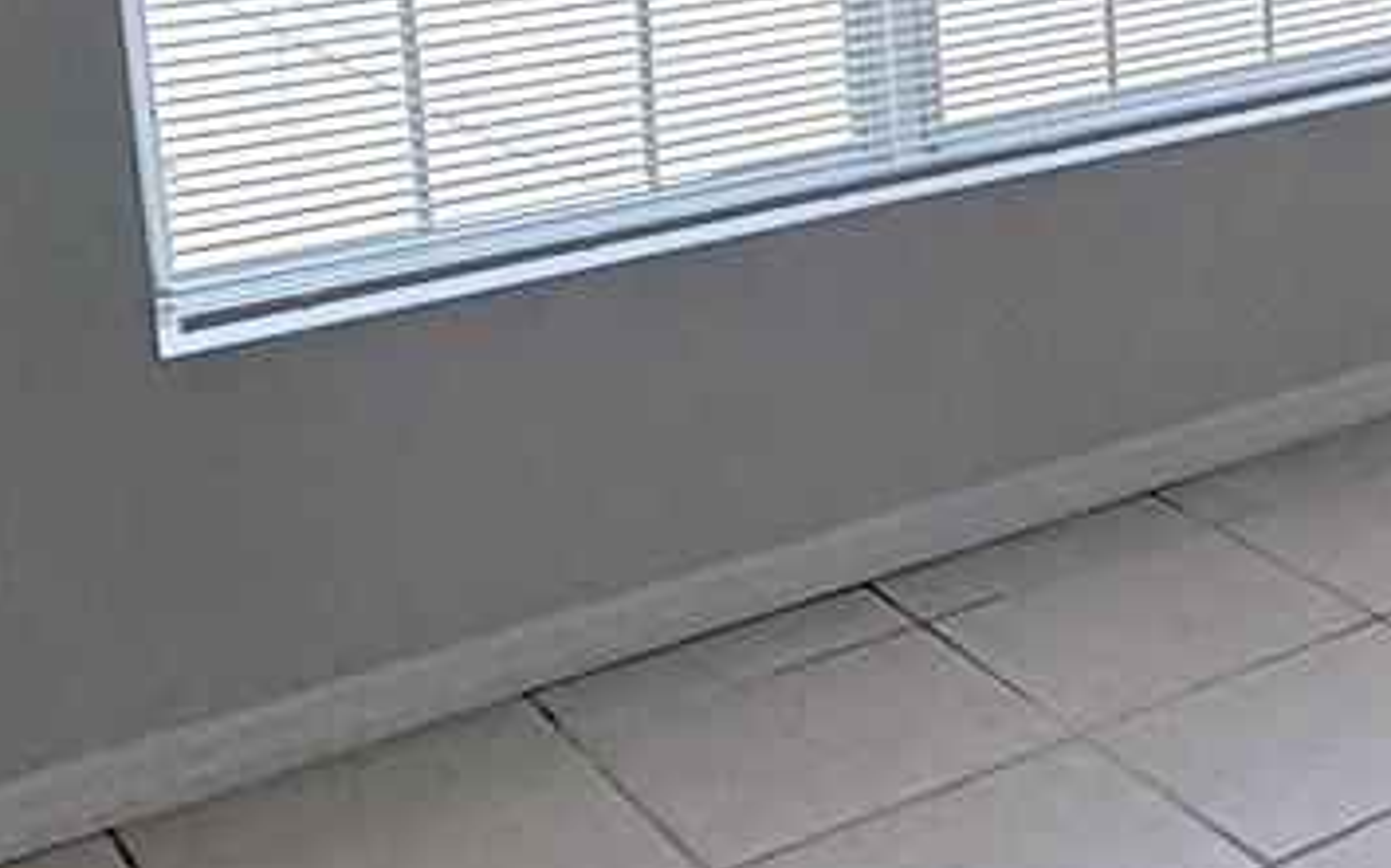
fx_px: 2539
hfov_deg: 25.2
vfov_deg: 18.4
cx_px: 1937
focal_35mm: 67
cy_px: -173
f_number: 2.2
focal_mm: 2.22
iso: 64
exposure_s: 1/321
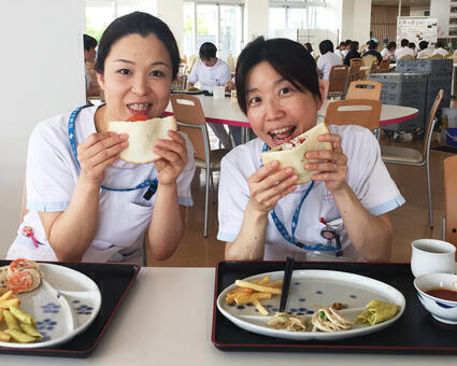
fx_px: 541
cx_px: 211
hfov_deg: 45.8
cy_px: 136
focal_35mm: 40
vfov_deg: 37.1
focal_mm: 4.15
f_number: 2.2
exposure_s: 1/120
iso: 50
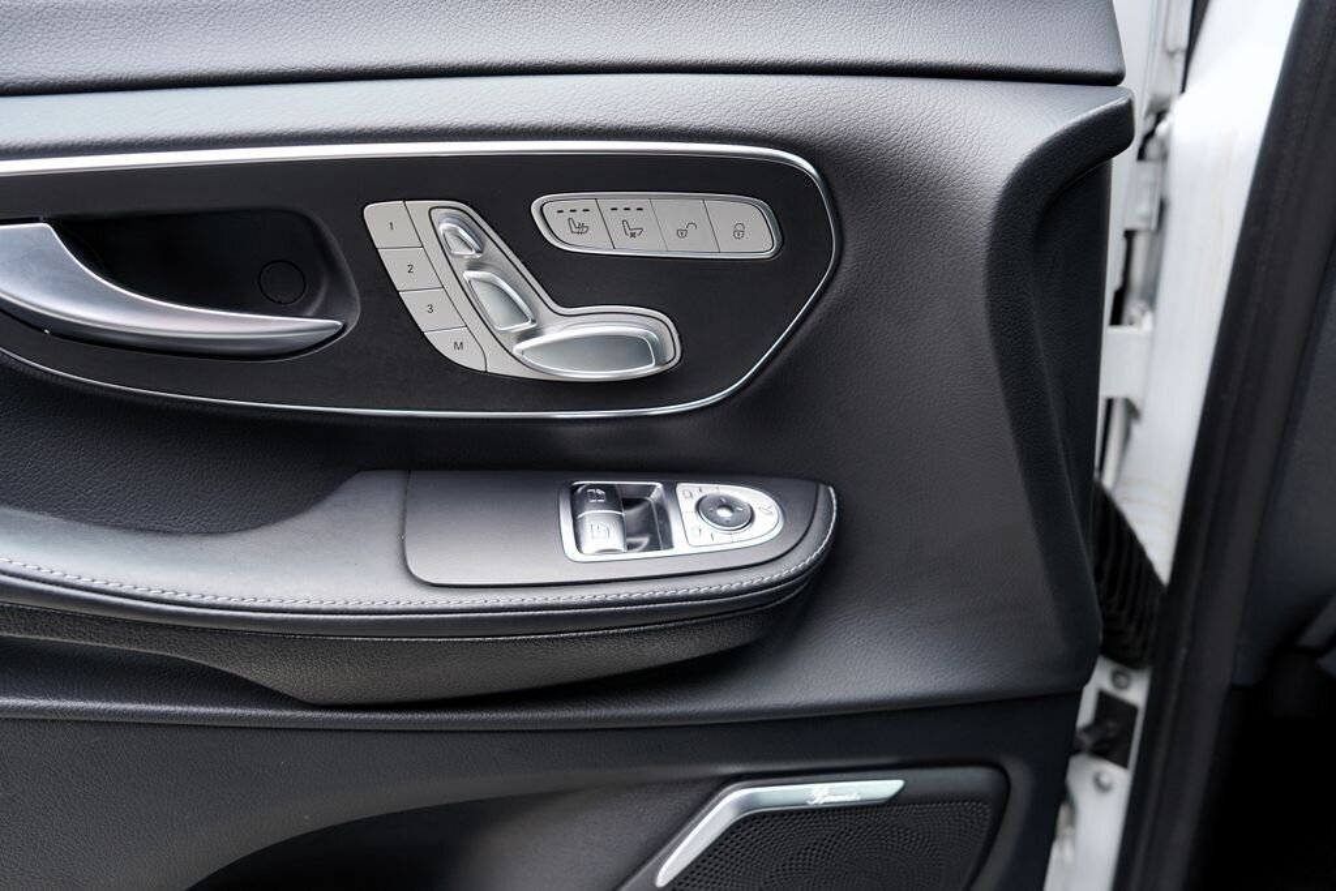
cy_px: 446
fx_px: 891
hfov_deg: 73.7
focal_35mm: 24
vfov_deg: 53.1
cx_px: 668
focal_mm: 24
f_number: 4
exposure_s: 1/60
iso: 100
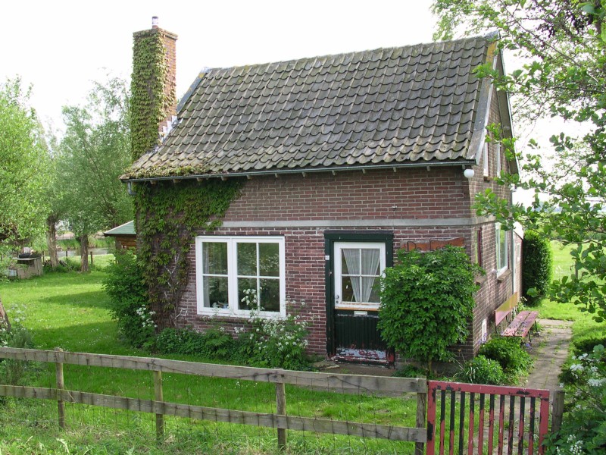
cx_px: 303
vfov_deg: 38.7
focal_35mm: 37
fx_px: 648
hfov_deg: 50.1
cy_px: 228
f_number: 4.5
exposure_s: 1/111
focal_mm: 5.6
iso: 100
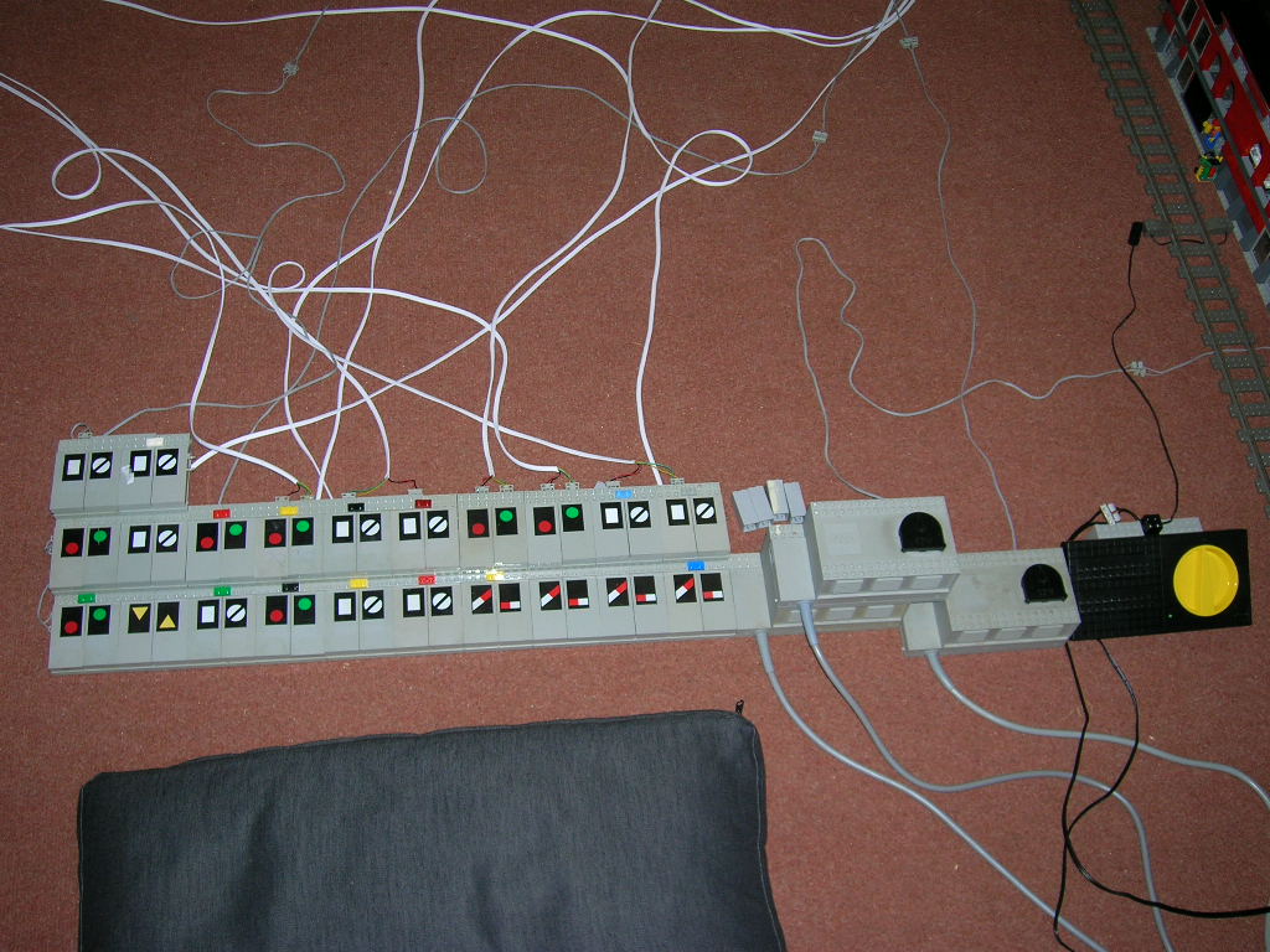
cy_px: 476
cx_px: 635
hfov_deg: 49.0
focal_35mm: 38
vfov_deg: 37.7
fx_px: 1394
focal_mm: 6.4
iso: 59
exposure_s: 1/60.1
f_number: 3
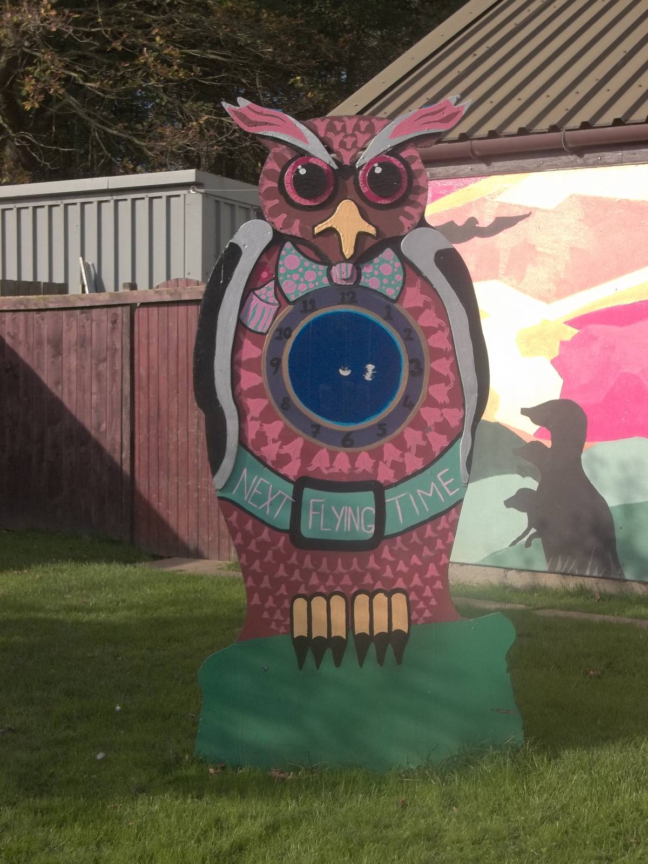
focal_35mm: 63
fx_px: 1572
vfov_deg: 30.7
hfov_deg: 23.3
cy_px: 432
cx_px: 324
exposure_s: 1/100
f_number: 9.6
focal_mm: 11.3
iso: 80
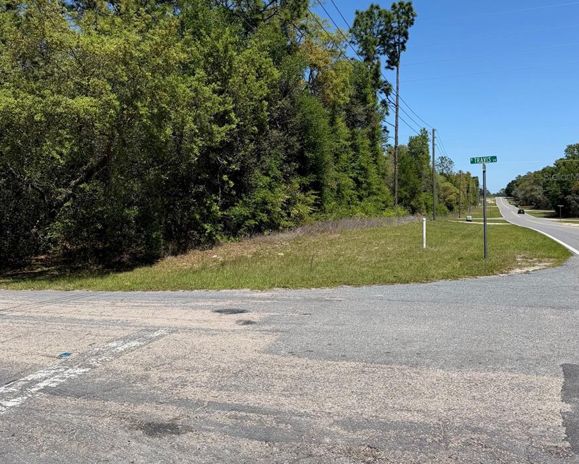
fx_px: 549
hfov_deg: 55.6
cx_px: 293
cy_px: 176
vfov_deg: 45.5
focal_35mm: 32
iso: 80
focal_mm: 6.76
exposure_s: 1/4975
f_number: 1.78
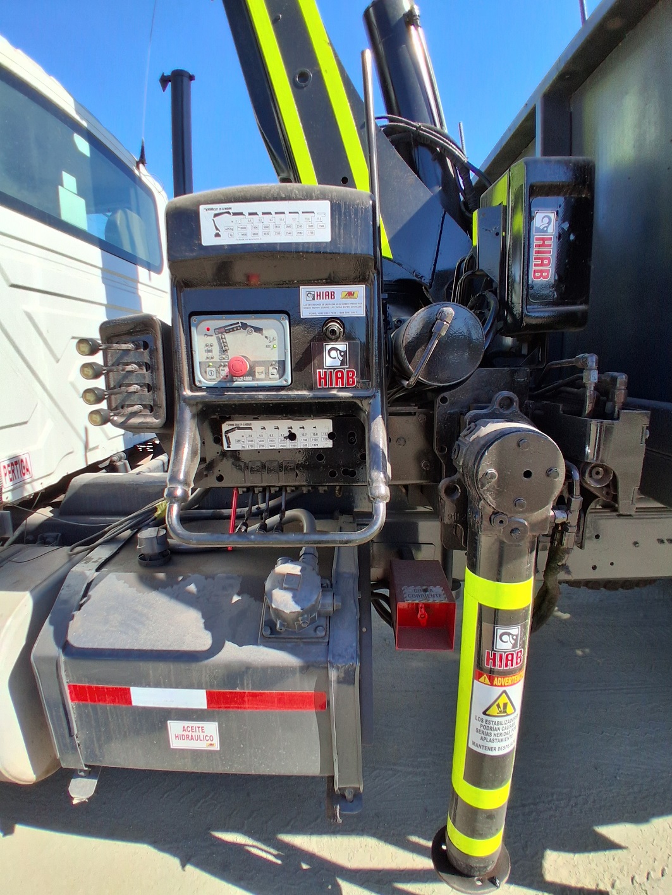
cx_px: 336
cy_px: 448
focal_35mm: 17
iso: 50
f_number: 2.2
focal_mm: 1.4
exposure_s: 1/967
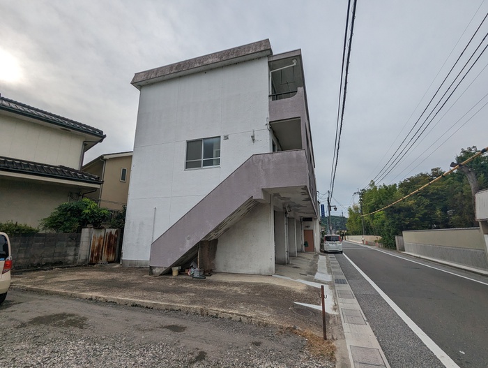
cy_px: 184
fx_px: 226
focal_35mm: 16
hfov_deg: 94.4
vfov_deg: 78.2
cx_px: 244
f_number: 2.2
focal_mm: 2.35
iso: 50
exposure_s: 1/2398
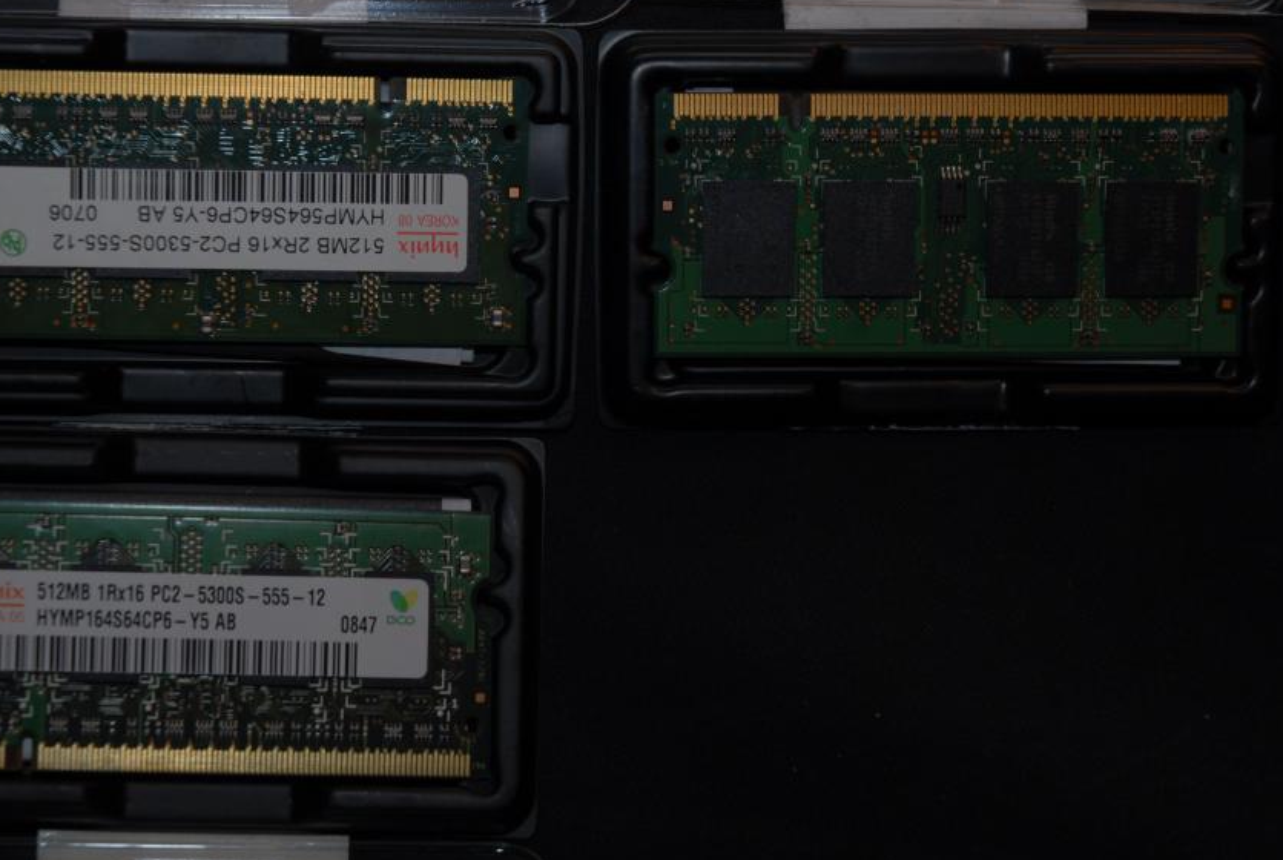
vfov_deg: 13.6
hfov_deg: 20.2
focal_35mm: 101
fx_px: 3605
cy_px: 368
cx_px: 536
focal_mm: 52
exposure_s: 1/60
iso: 200
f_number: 7.1
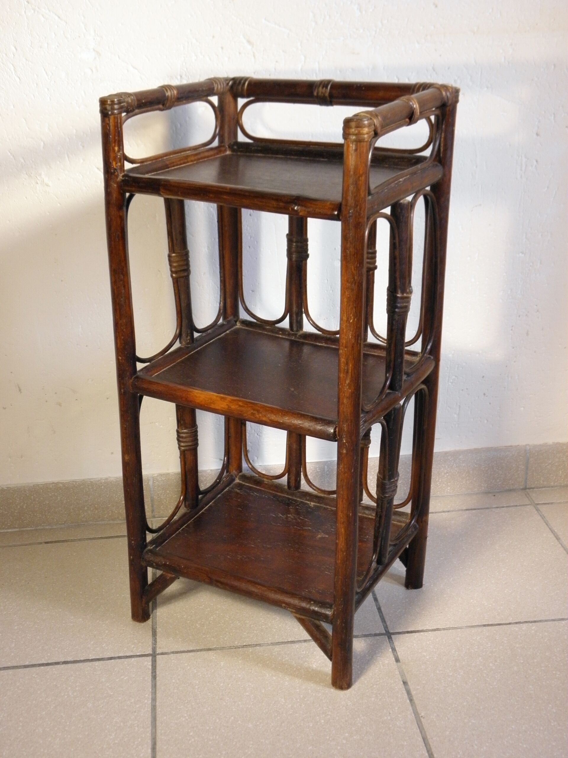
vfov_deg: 42.9
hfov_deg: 32.9
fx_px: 963
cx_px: 284
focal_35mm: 44
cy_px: 379
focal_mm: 7.9
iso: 200
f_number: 3.9
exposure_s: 1/30
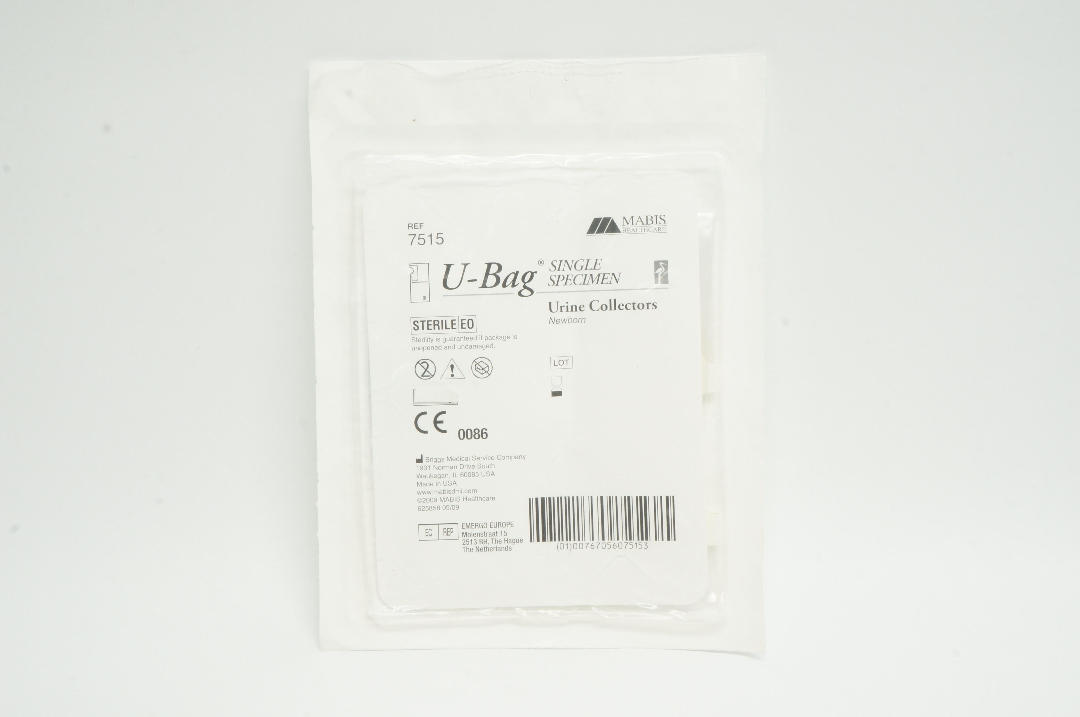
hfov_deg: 42.4
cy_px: 358
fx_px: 1393
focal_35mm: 46
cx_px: 540
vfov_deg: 28.9
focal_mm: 31
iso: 400
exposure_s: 1/5
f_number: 18
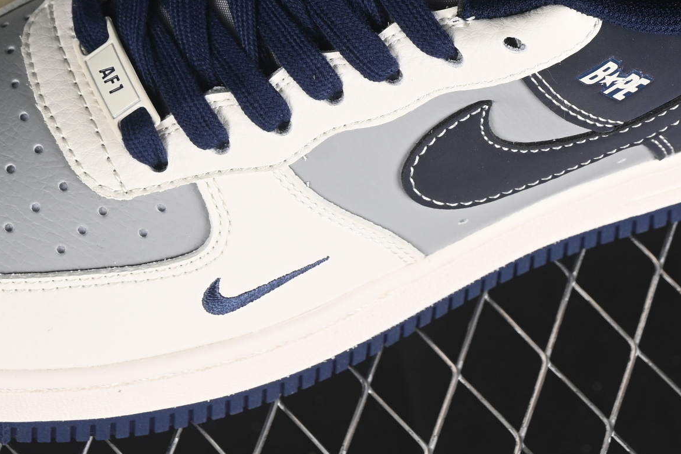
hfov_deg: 11.4
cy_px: -55
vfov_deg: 7.6
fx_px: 3404
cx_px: 298
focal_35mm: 180
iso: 160
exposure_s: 1/80
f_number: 7.1
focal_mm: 50
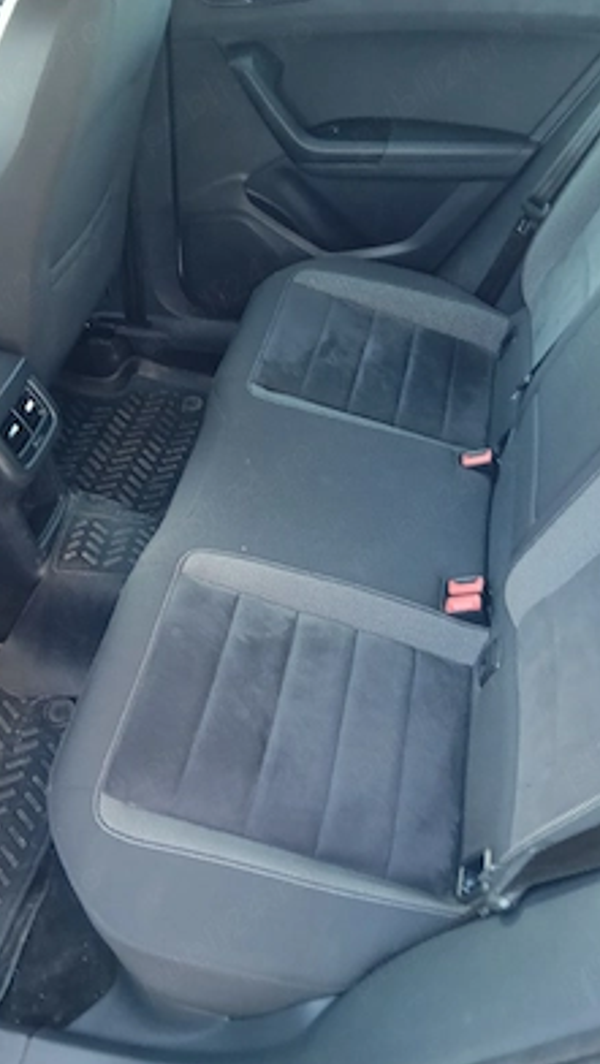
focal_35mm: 30
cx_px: 280
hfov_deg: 39.0
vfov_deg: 64.3
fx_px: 847
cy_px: 540
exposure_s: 1/25
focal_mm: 3.98
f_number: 1.8
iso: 800
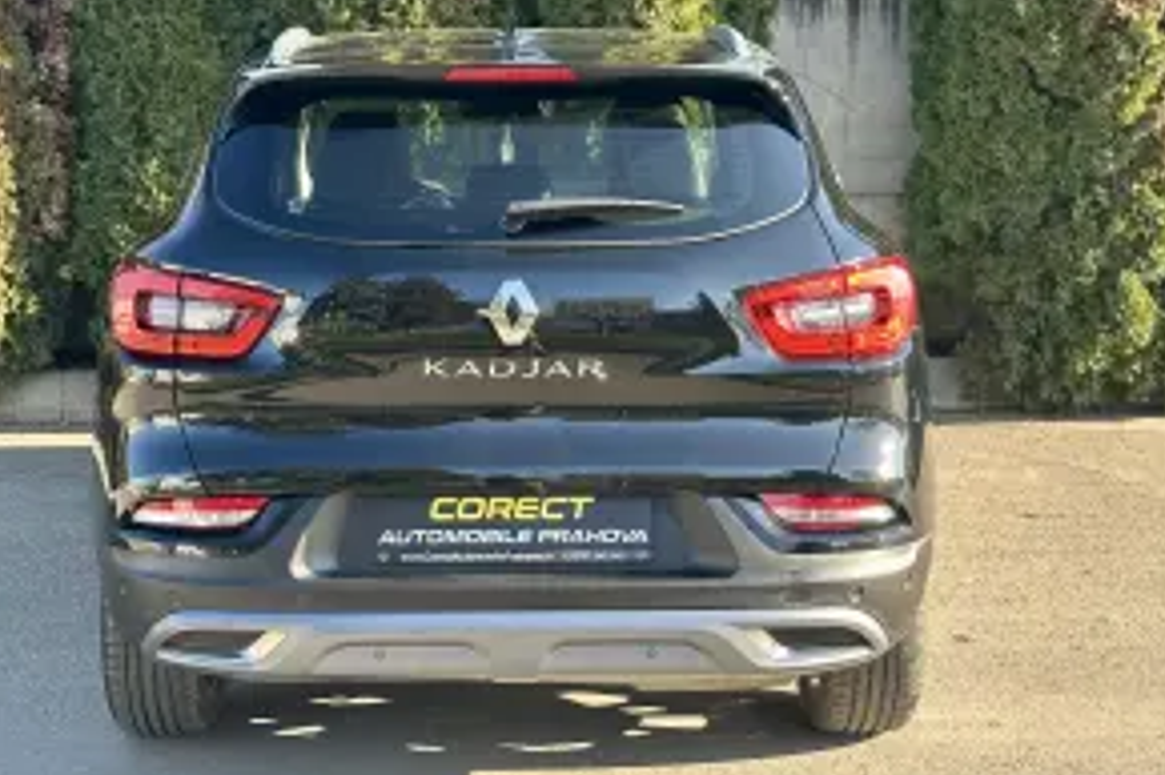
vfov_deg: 21.9
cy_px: 317
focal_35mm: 62
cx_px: 490
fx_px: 2005
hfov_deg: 32.3
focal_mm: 6.86
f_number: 1.78
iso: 64
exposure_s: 1/264
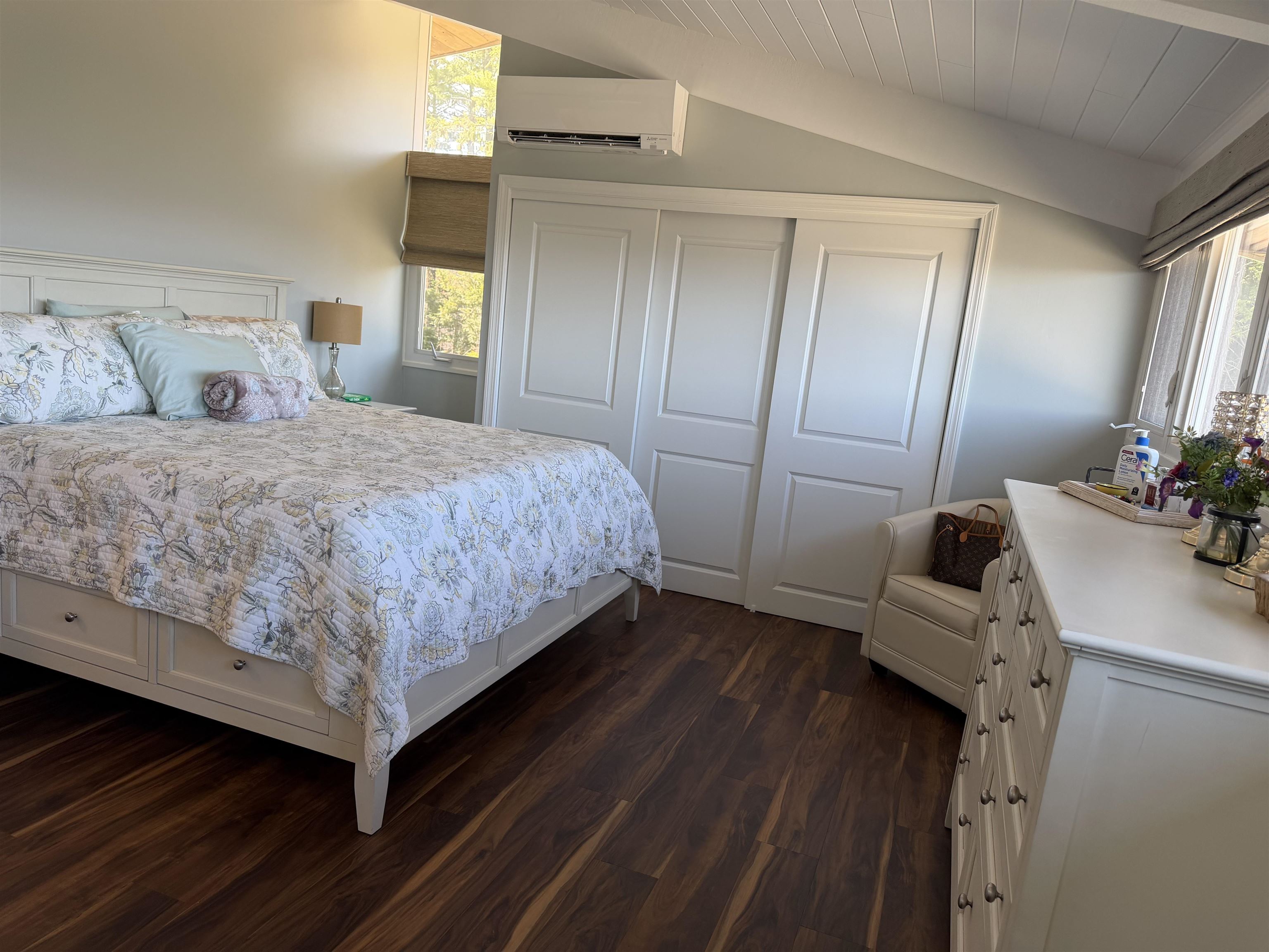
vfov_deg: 56.8
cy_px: 476
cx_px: 634
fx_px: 880
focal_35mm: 24
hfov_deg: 71.6
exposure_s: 1/121
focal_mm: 6.76
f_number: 1.78
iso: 100
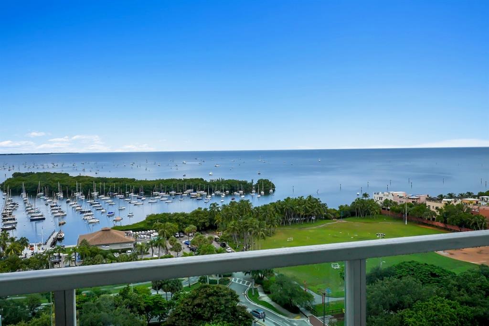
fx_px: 407
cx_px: 244
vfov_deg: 43.6
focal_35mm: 30
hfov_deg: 61.9
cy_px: 163
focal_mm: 20
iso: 640
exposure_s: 1/3200
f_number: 9
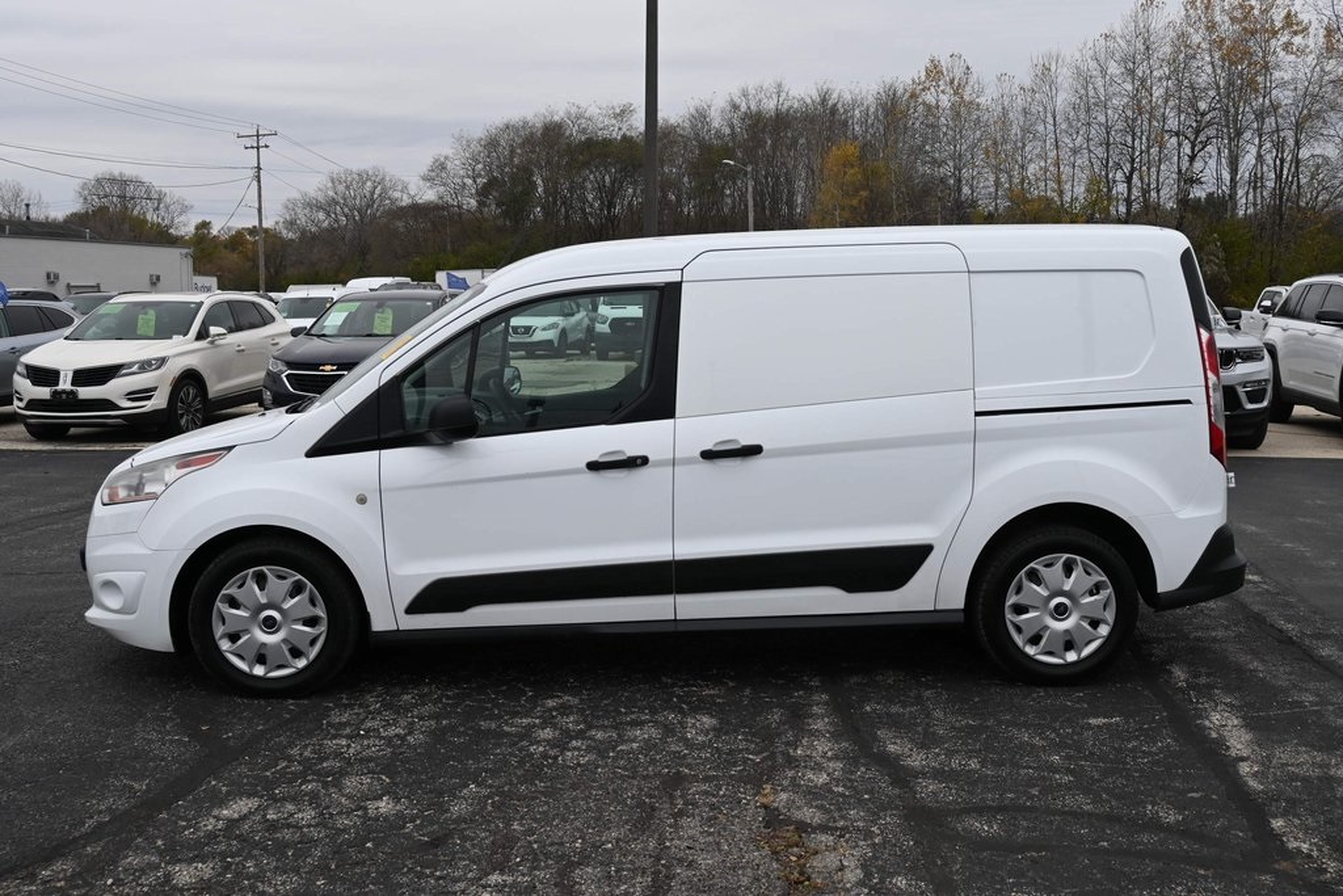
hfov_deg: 52.2
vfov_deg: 36.2
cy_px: 448
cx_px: 672
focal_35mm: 37
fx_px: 1371
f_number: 5.6
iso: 180
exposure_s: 1/250
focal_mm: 24.5
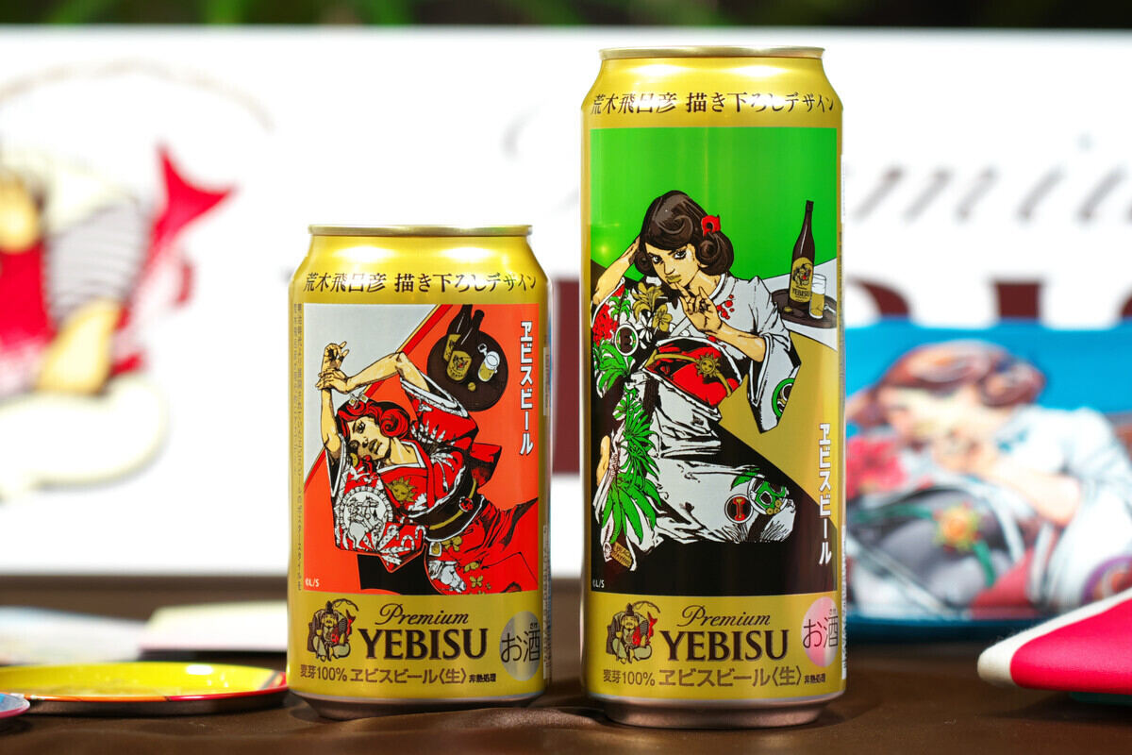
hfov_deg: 19.5
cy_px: 378
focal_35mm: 105
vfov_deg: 13.0
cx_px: 566
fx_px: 3301
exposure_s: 1/100
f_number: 4
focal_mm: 105
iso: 1600
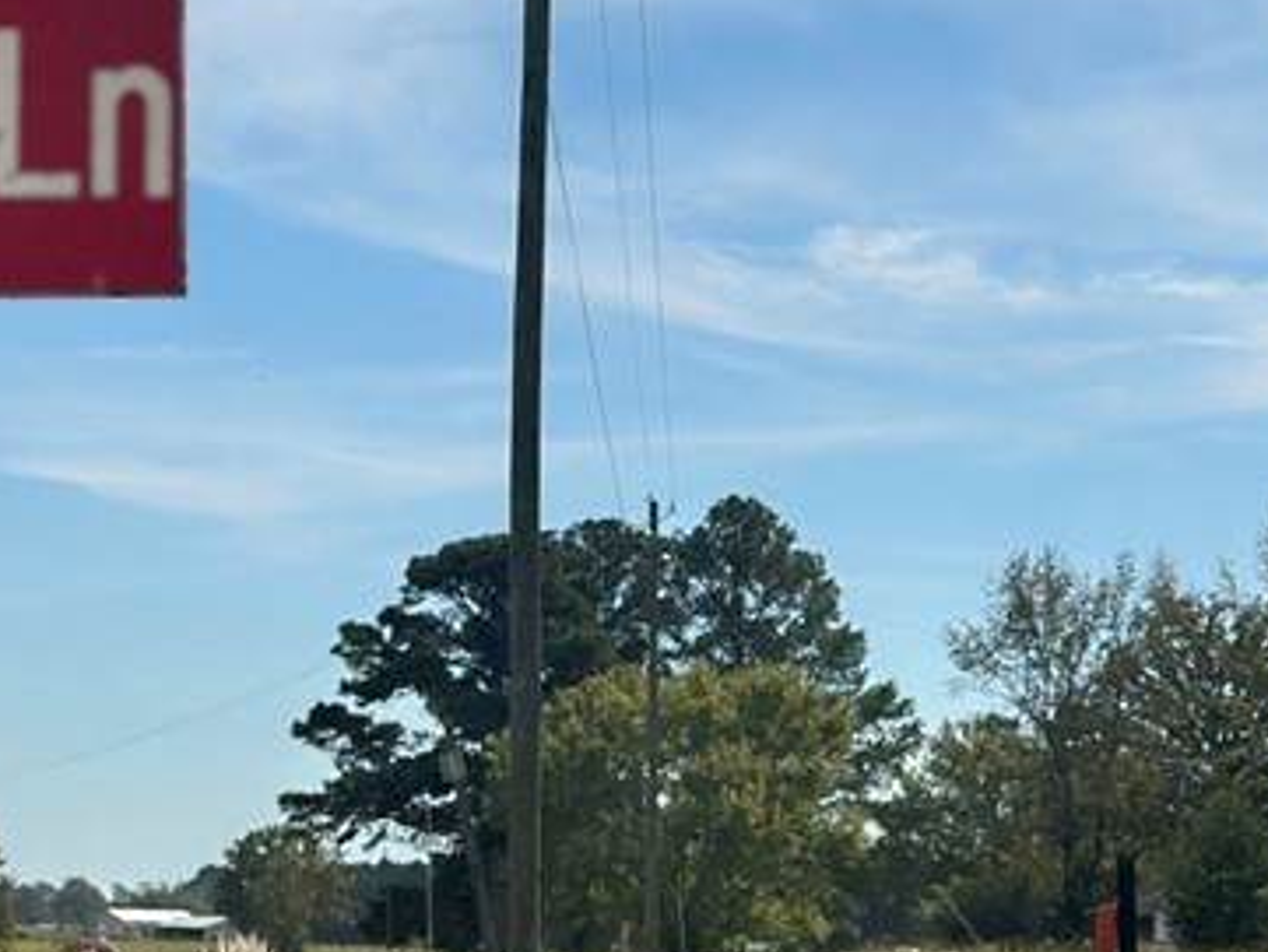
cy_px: 471
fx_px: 4983
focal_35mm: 136
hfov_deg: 14.1
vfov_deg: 10.9
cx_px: -204
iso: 100
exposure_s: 1/15873
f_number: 1.78
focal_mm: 6.86
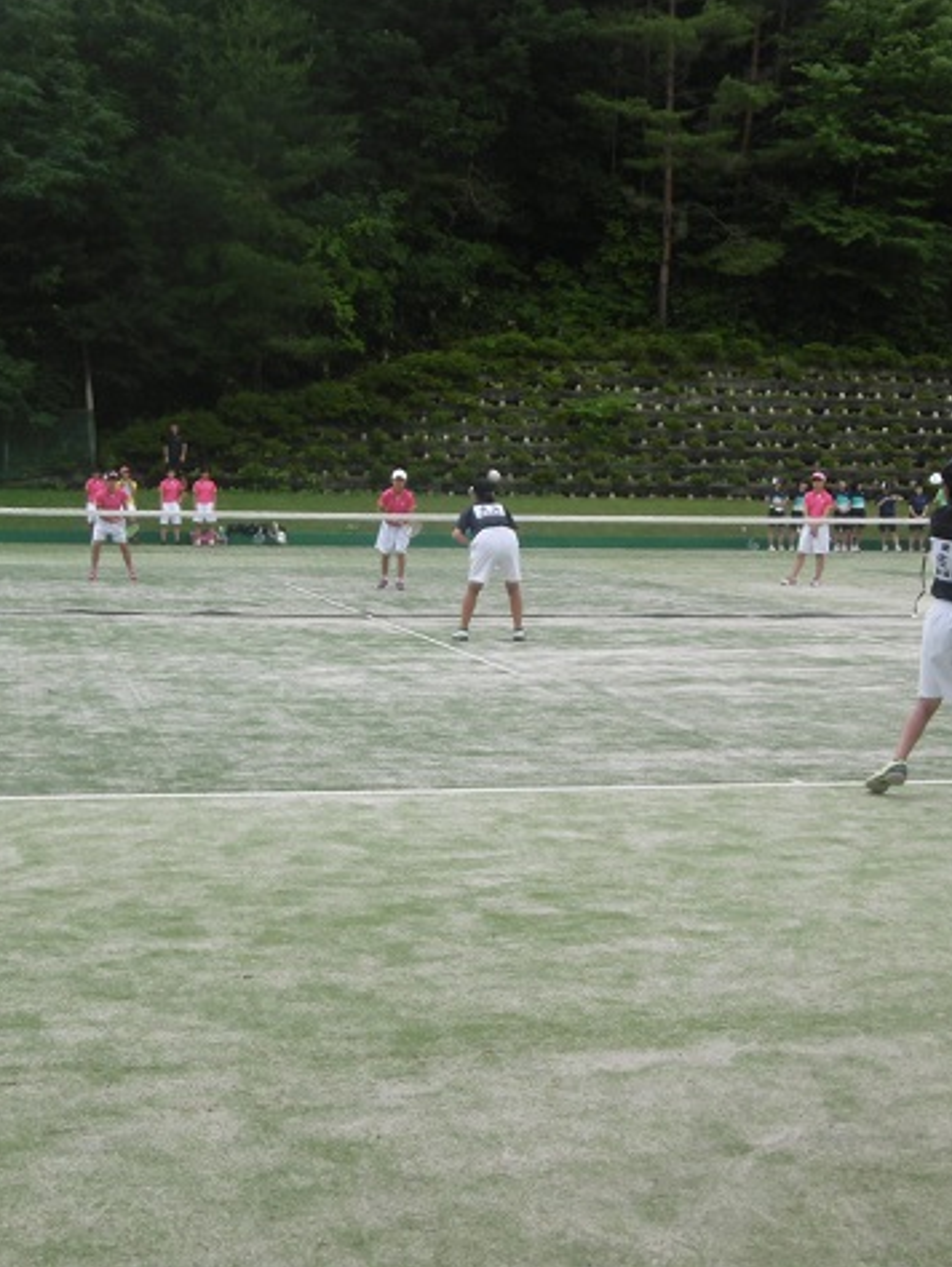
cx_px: 495
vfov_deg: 33.2
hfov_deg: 25.3
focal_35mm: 58
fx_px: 2125
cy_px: 628
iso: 100
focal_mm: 7.7
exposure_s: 1/250
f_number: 3.8
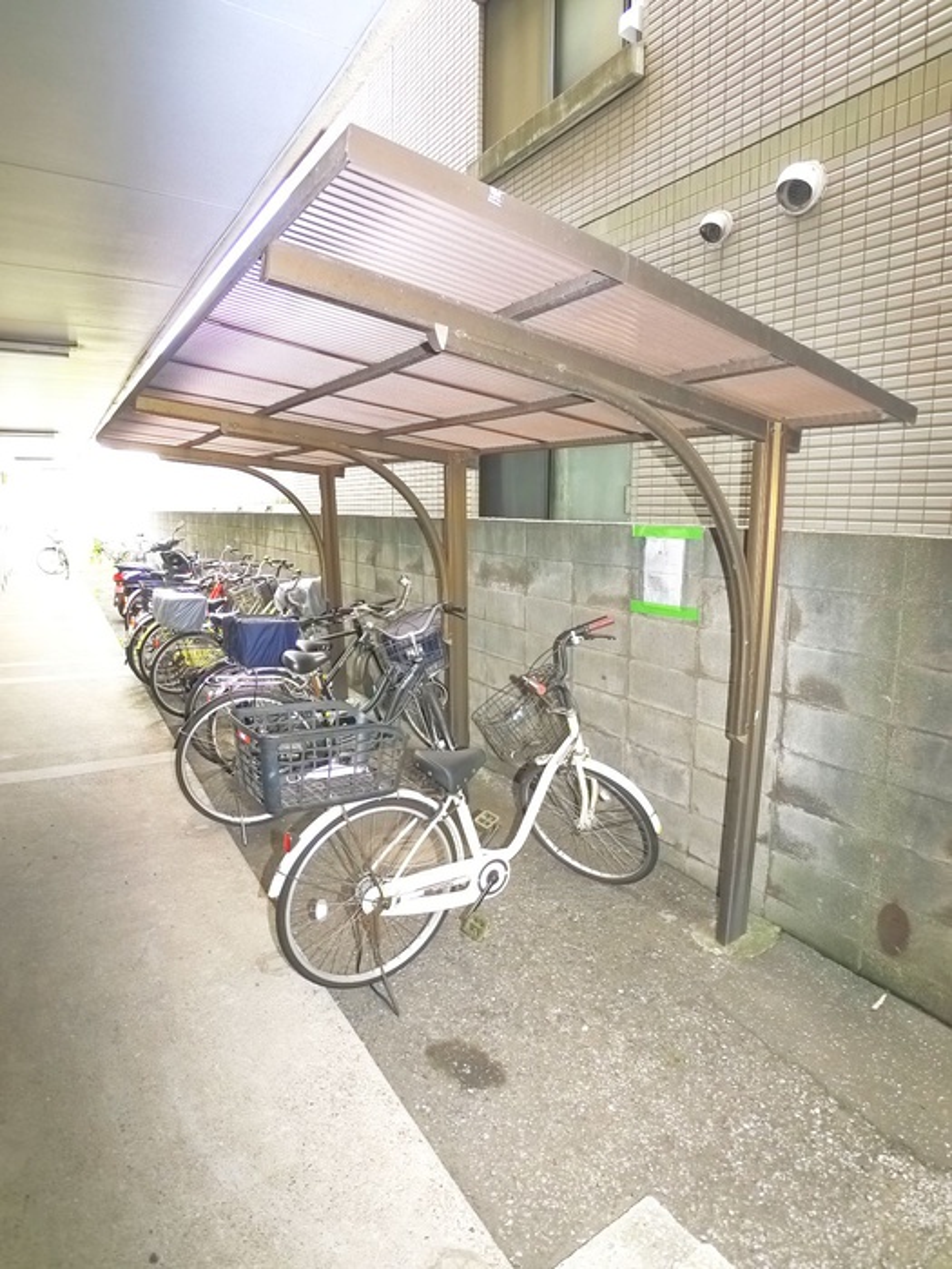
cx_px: 476
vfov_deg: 71.6
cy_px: 634
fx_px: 880
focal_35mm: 24
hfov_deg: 56.8
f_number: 2
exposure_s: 1/50
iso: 400
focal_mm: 5.1
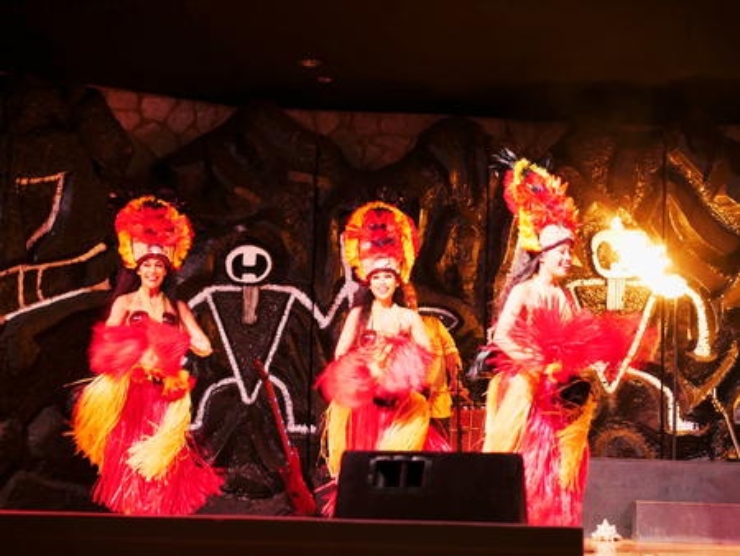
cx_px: 370
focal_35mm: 90
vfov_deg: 16.4
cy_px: 278
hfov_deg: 21.8
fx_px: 1925
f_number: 1.8
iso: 1000
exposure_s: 1/100
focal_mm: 45
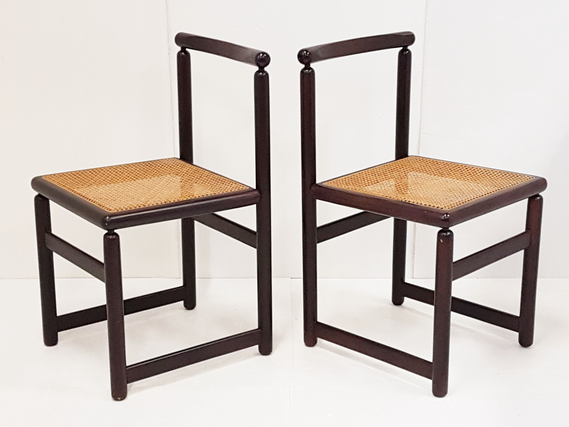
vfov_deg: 53.1
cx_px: 284
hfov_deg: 67.3
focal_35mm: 26
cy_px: 214
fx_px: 427
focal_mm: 4.2
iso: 200
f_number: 1.7
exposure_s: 1/50
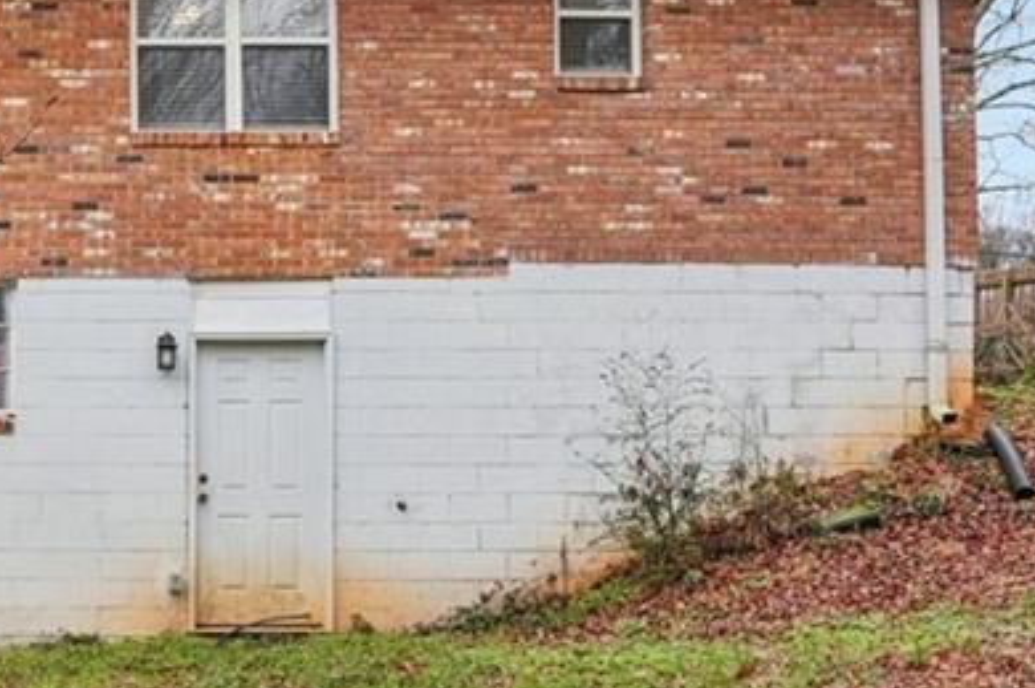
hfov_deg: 42.4
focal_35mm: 42
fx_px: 1206
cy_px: 166
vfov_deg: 31.2
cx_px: 90
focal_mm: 16
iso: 200
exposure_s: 1/30
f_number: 9
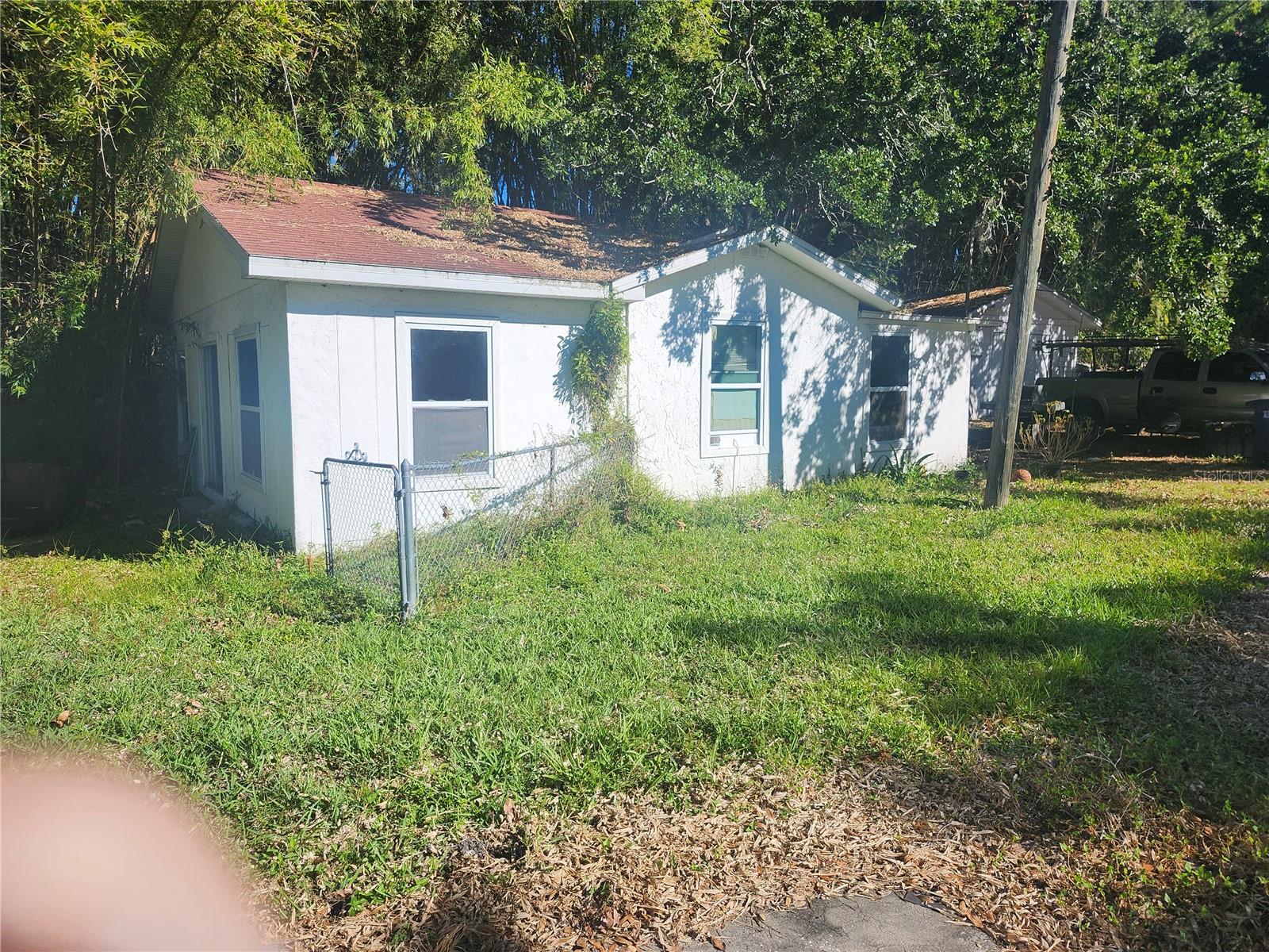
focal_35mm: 23
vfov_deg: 58.9
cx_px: 634
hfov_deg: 73.9
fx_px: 843
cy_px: 476
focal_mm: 5.54
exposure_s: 1/1946
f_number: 1.8
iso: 25
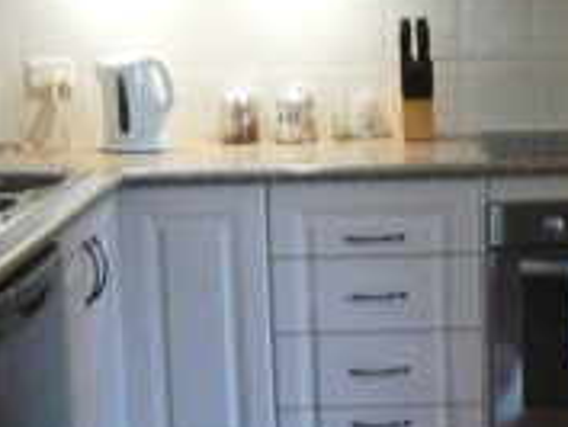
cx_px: 507
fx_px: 1494
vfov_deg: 16.1
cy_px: 61
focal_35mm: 91
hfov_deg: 21.1
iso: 200
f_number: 2.8
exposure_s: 1/20
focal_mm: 6
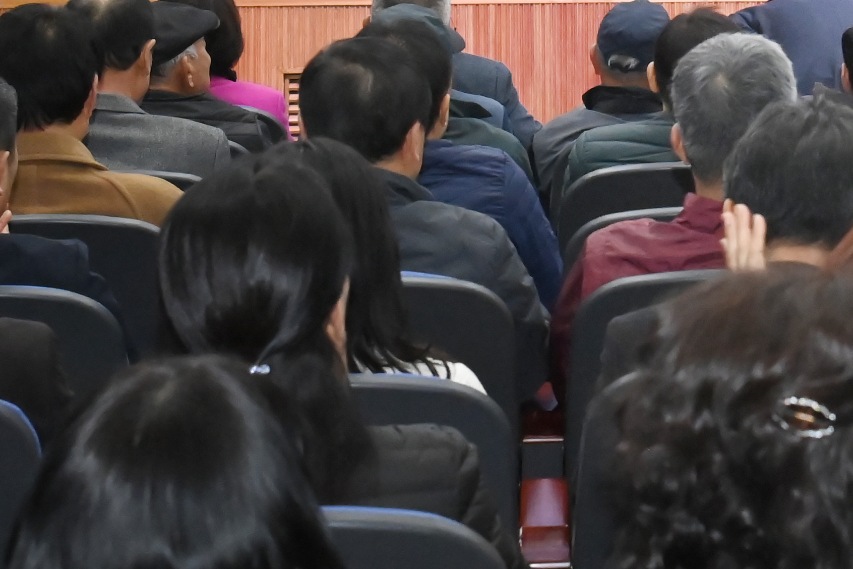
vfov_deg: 8.5
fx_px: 3743
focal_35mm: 158
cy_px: -253
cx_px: 965
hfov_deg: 12.7
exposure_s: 1/200
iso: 8000
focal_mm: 48
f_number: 6.3
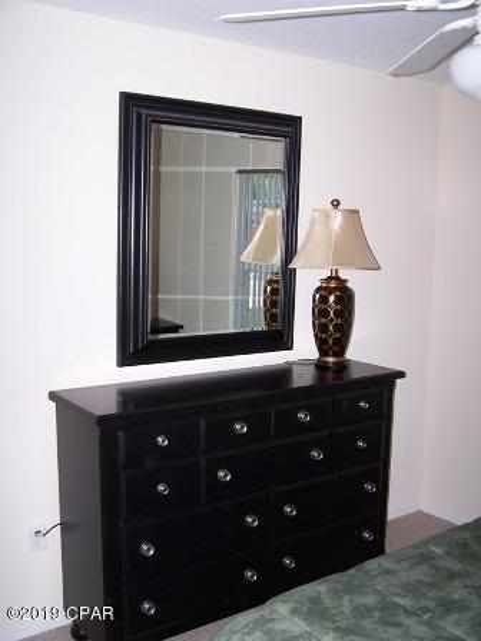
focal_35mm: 38
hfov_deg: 37.7
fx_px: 704
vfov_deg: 49.0
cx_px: 240
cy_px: 320
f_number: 2.8
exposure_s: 1/500
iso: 80
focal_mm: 6.3
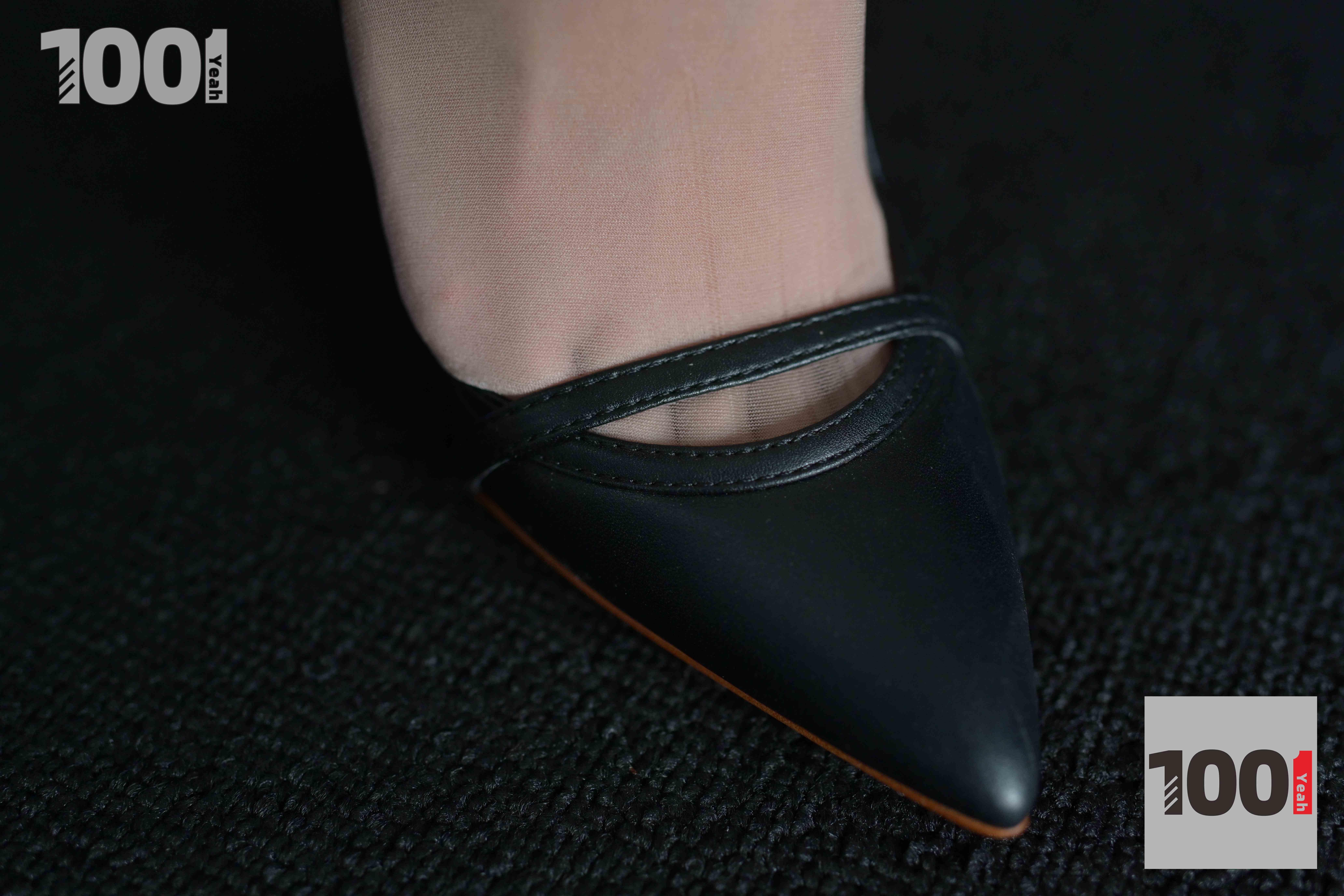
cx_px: 672
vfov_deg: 37.9
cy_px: 448
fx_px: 1307
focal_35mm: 35
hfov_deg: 54.4
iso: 800
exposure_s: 1/200
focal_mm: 35
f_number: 3.2
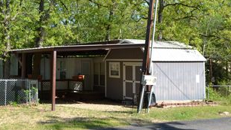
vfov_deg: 25.4
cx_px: 72
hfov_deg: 43.8
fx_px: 282
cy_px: 20
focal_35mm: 46
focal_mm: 18
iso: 100
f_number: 7.1
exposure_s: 1/200
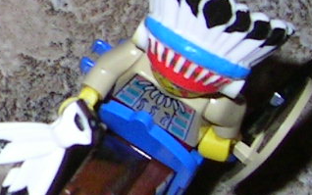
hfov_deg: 10.2
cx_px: -266
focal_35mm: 192
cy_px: 5
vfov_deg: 6.8
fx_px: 1633
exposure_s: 1/30
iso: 100
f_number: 4.8
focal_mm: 5.6
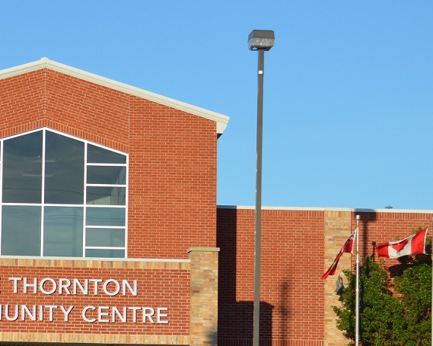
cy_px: 275
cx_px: 88
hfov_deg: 18.1
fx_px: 1345
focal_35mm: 105
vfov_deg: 14.6
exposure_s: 1/1600
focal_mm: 38
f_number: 5.6
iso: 400
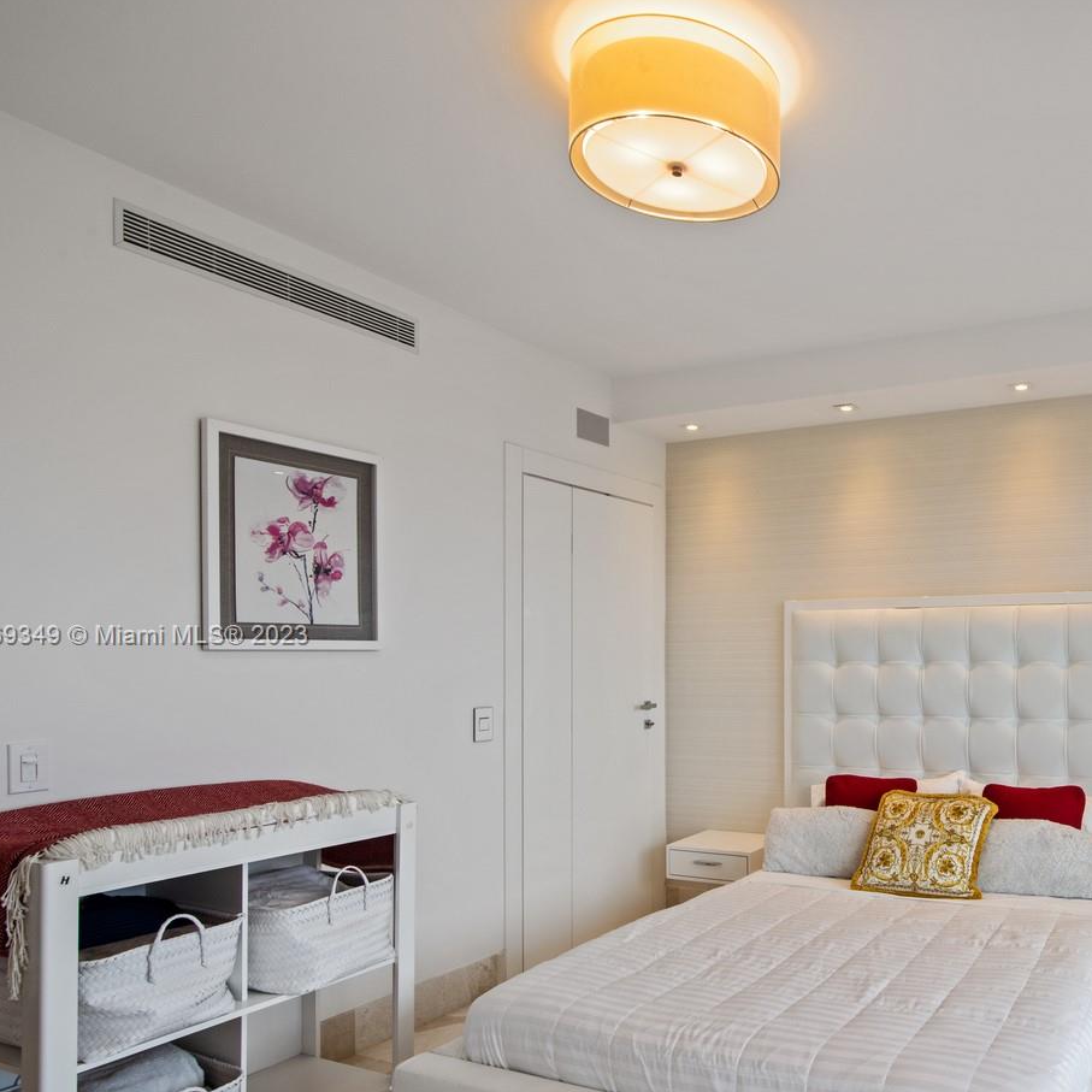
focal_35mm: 24
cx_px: 886
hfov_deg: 59.5
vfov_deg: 64.6
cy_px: 638
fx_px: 857
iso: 400
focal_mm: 16
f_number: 11
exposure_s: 1/30
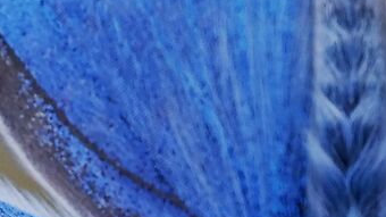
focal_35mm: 6159
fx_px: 63019
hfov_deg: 0.4
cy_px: 11
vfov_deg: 0.2
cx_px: 363
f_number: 6.3
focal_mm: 400
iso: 500
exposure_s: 1/640
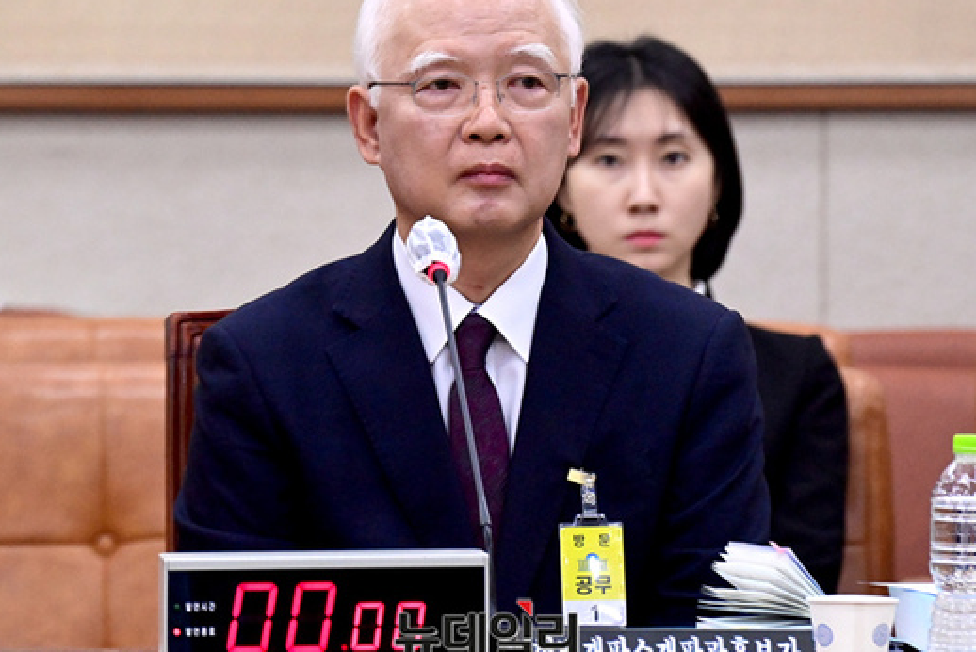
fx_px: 13400
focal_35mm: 494
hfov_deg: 4.2
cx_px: 484
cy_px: 295
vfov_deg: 2.8
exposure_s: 1/320
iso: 6400
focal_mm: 400
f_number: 7.1
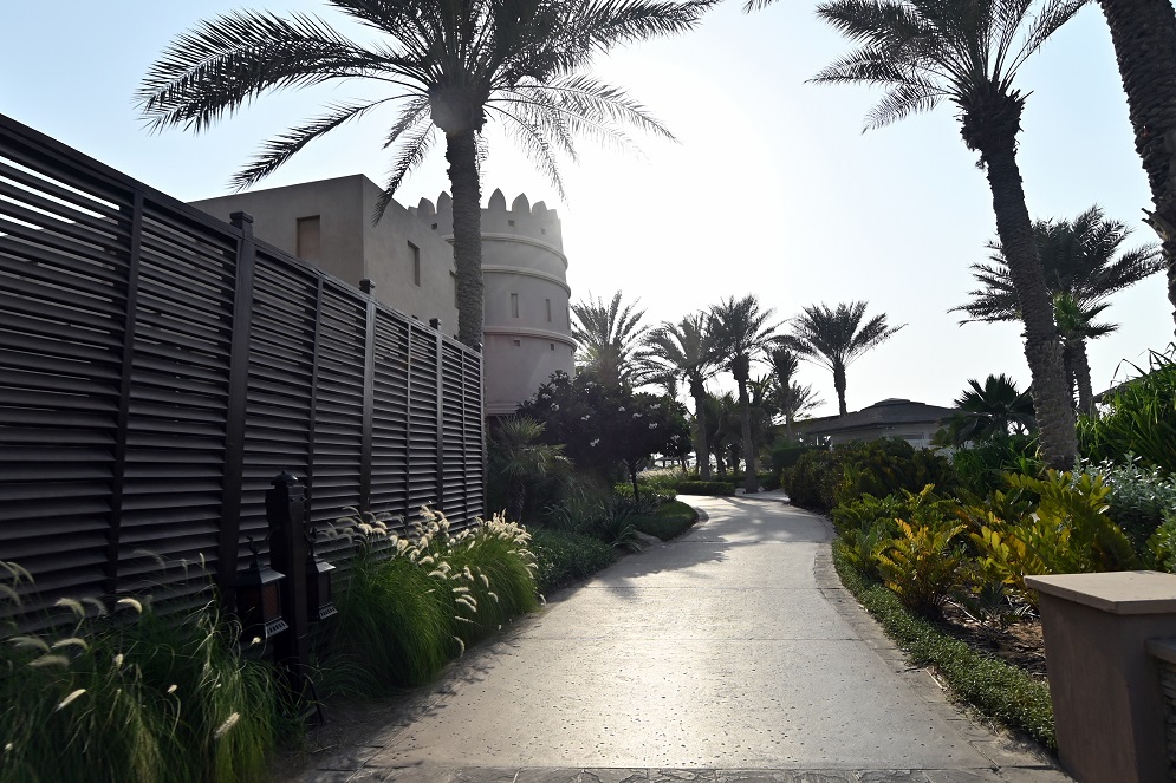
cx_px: 588
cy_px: 392
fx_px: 588
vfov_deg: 67.4
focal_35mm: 18
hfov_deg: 90.0
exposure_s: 1/500
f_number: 8
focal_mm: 12
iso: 100
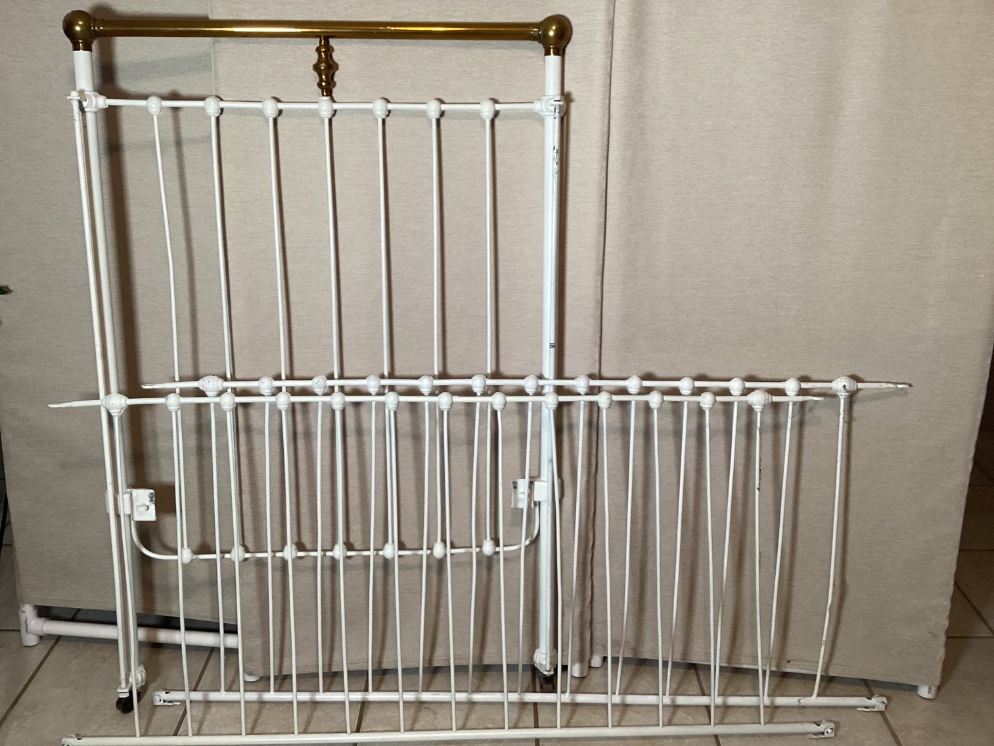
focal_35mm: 31
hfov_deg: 58.3
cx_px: 497
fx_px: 890
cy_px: 373
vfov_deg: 45.4
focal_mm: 3.3
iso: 125
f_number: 2.4
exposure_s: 1/60
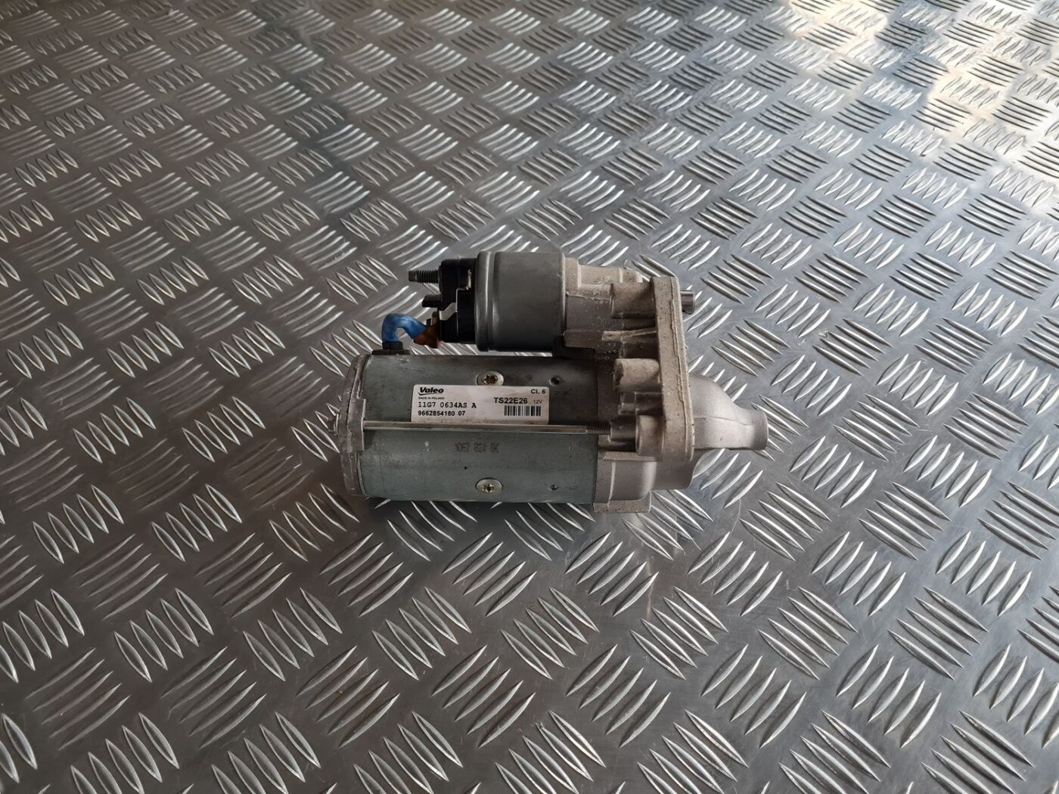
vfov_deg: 53.1
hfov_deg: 67.3
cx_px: 530
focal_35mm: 26
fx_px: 795
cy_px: 397
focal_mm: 5.4
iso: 100
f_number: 1.8
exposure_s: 1/100
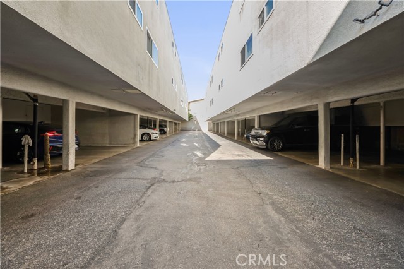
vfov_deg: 81.1
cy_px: 134
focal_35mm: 14
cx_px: 202
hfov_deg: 104.3
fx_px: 157
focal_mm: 14
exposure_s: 1/15
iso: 100
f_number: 14
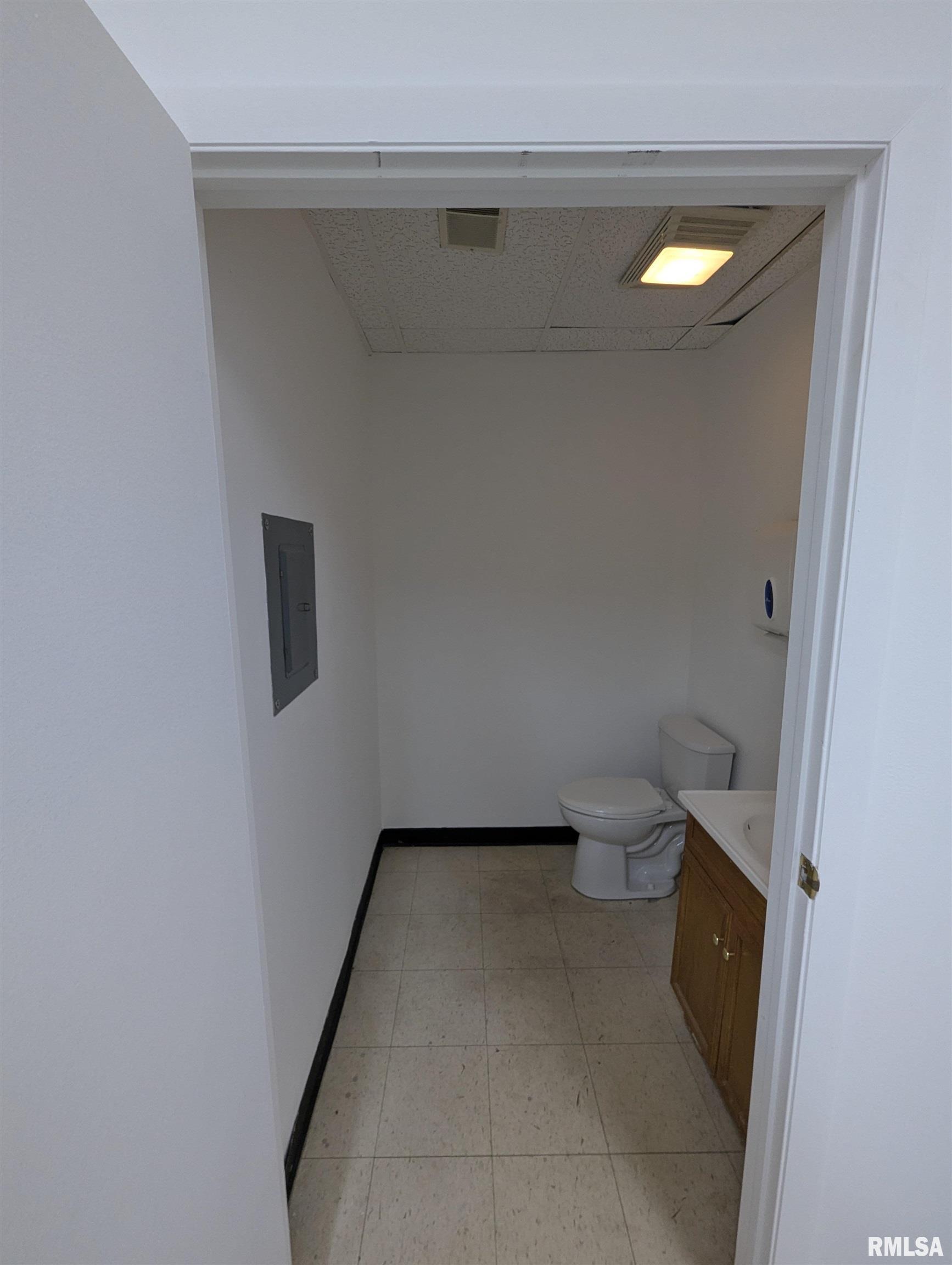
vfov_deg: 106.1
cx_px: 476
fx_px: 476
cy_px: 632
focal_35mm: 13
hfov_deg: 90.0
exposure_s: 1/29
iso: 89
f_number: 2.2
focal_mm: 1.95
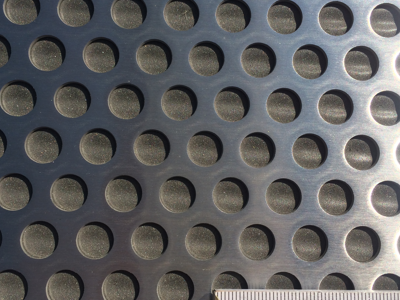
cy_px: 151
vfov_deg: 35.1
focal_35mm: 41
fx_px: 474
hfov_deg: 45.7
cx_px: 177
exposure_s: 1/4566
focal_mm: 4.15
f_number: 2.2
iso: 32
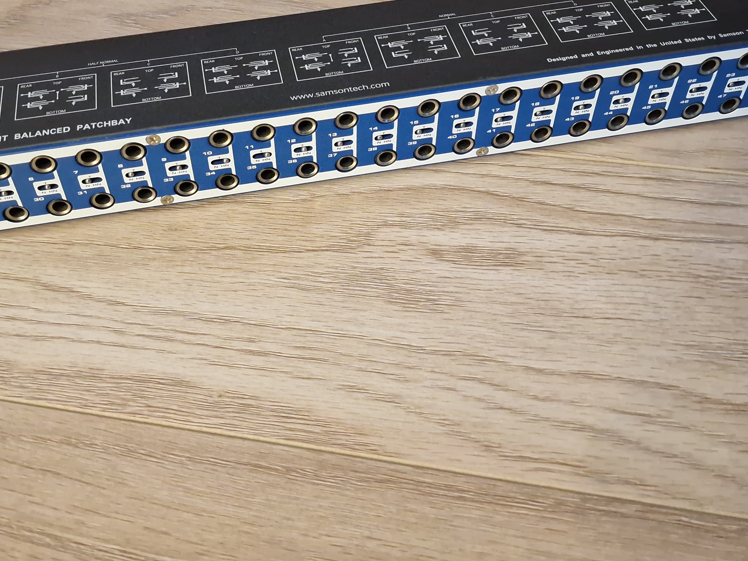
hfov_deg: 47.6
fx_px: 843
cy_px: 176
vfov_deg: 36.3
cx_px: 302
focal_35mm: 39
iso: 80
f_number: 1.8
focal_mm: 6.4
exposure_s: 1/60
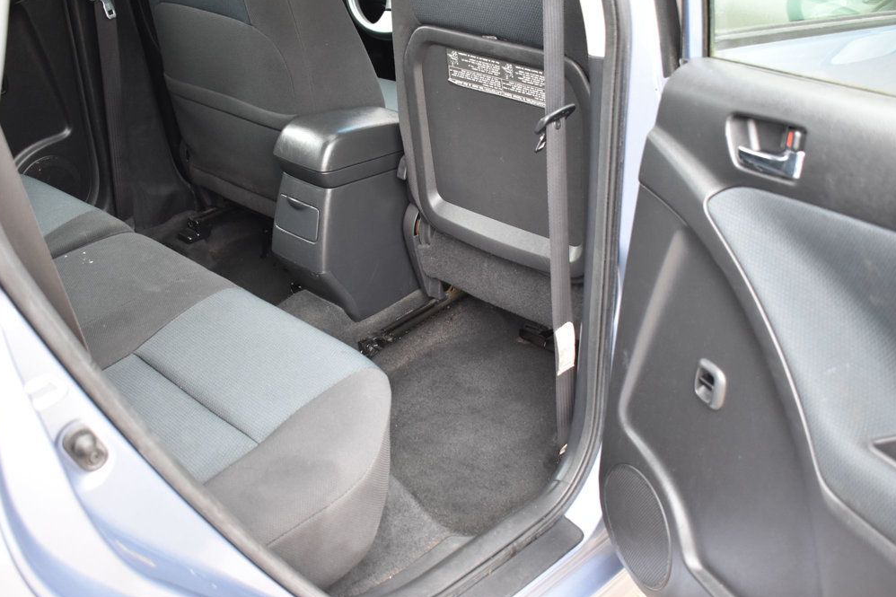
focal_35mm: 40
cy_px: 297
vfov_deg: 33.4
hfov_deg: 48.5
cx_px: 438
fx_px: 995
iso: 900
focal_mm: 26
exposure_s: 1/60
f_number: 4
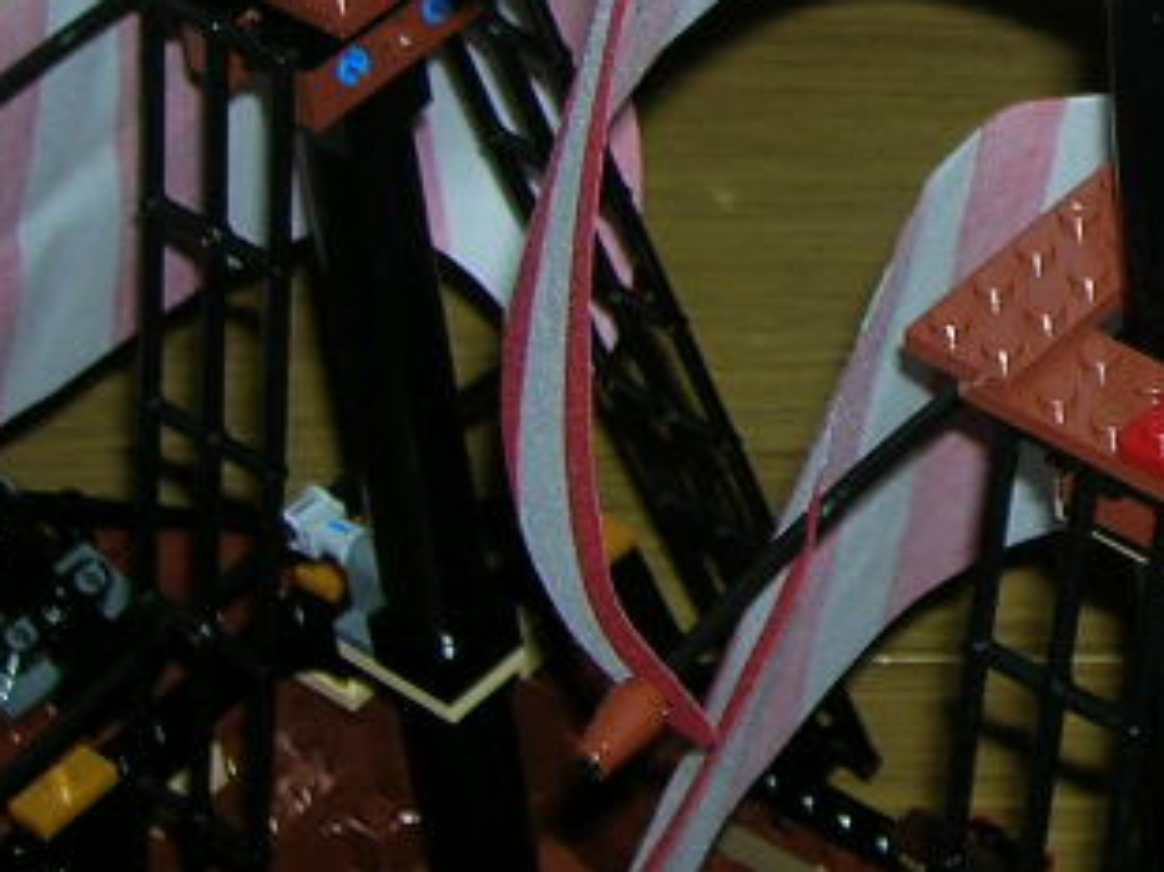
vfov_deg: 11.7
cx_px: 1572
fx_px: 4202
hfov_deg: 15.0
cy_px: 37
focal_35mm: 125
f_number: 3
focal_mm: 6.4
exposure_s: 1/60.1
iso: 50
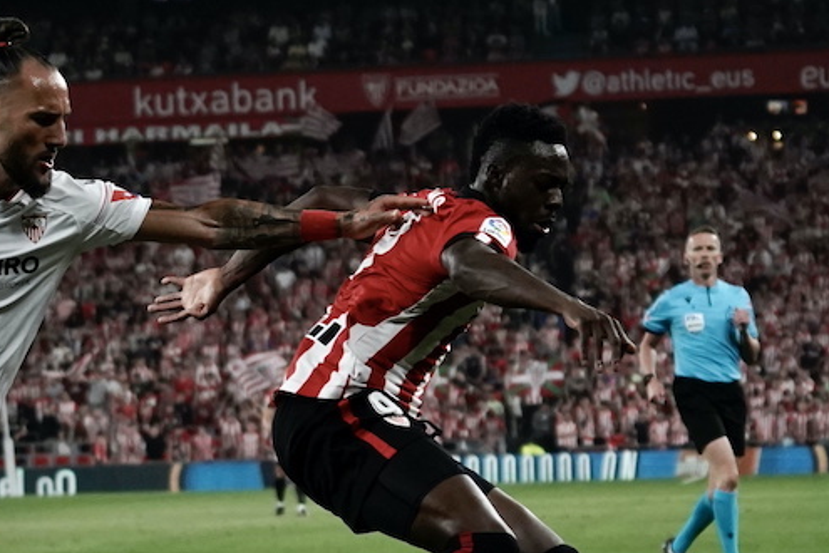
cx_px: 276
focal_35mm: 212
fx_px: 4882
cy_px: 433
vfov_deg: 6.5
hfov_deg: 9.7
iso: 2500
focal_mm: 70
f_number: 4
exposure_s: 1/1250
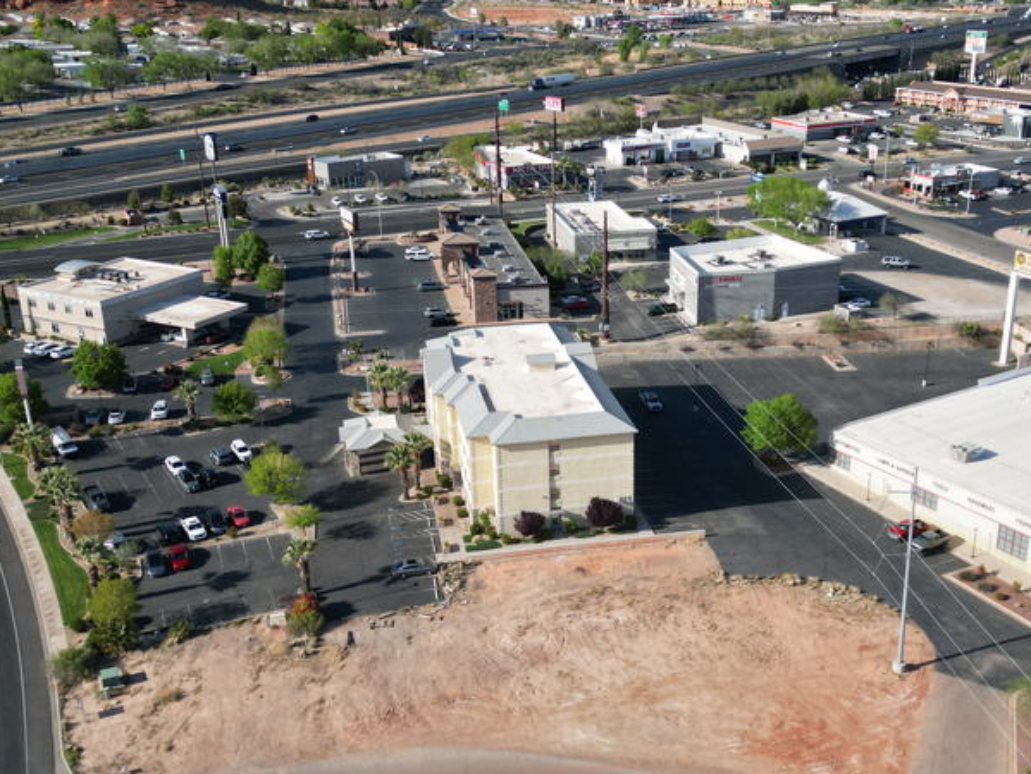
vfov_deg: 35.1
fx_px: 1222
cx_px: 623
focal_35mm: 41
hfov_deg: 45.5
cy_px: 439
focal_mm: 6.72
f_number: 1.7
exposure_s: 1/3200
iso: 200
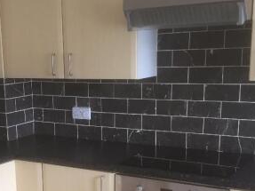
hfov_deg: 32.2
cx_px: 69
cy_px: 151
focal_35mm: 59
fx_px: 434
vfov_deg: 24.4
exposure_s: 1/33
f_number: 2.2
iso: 100
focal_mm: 4.15
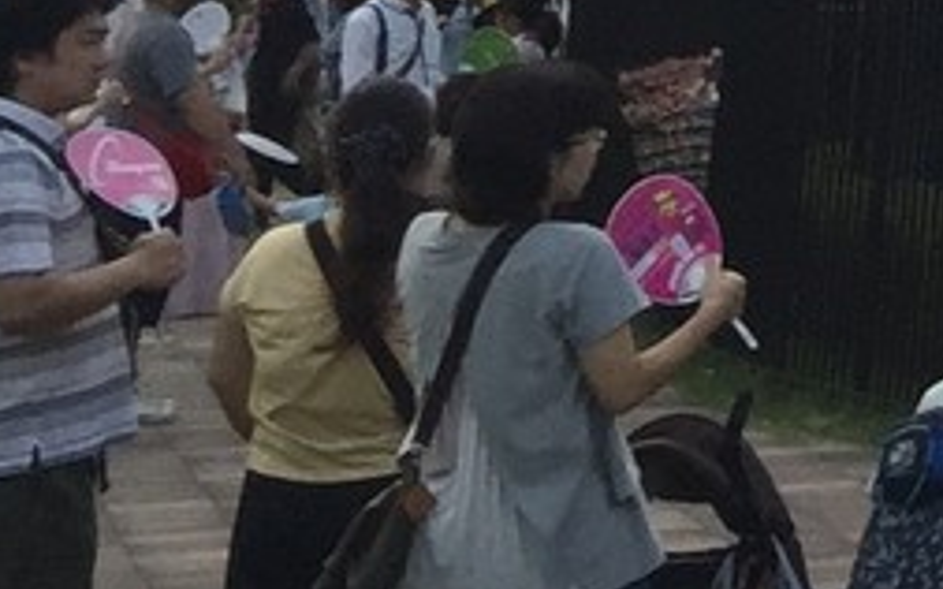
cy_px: -1182
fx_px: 5319
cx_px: 2902
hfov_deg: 8.4
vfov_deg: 5.9
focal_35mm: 207
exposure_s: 1/476
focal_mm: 4.15
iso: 32
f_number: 2.2
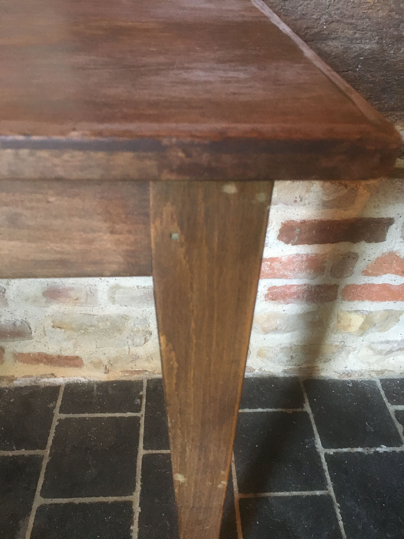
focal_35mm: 29
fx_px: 451
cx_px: 202
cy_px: 270
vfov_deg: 61.7
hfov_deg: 48.2
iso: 250
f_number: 2.2
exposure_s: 1/17
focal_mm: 4.15
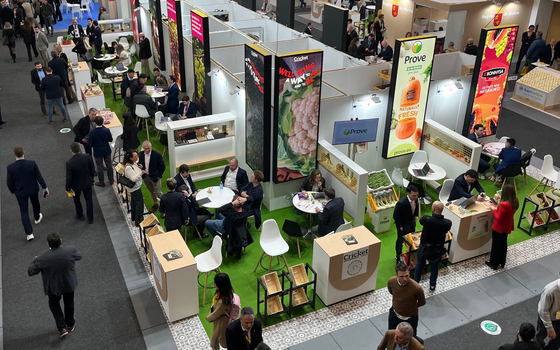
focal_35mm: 34
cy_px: 125
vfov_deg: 37.0
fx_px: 519
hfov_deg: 56.6
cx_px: 255
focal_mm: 5.1
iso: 40
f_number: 1.6
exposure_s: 1/100
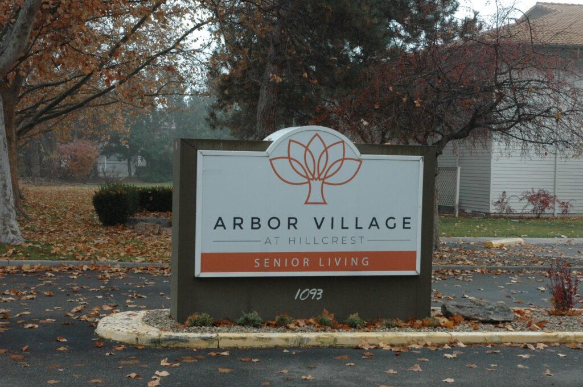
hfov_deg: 33.4
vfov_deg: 22.6
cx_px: 292
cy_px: 194
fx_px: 971
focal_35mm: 60
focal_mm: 40
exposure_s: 1/250
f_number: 8
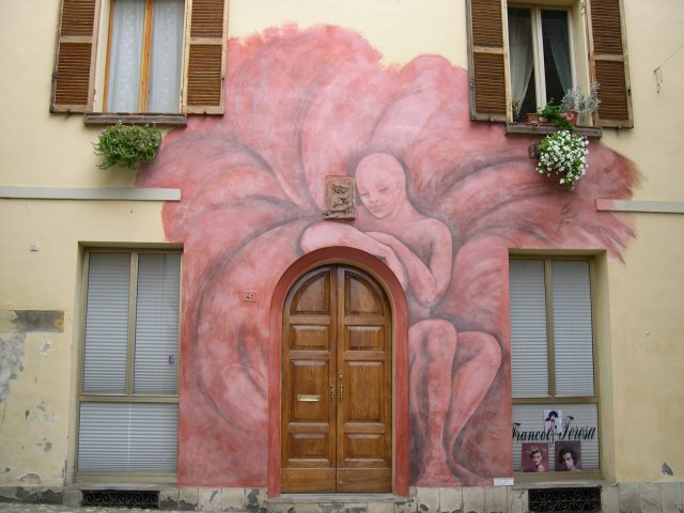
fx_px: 751
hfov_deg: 49.0
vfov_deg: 37.7
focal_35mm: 38
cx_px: 342
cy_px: 256
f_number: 2.8
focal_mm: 8
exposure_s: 1/241
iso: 100
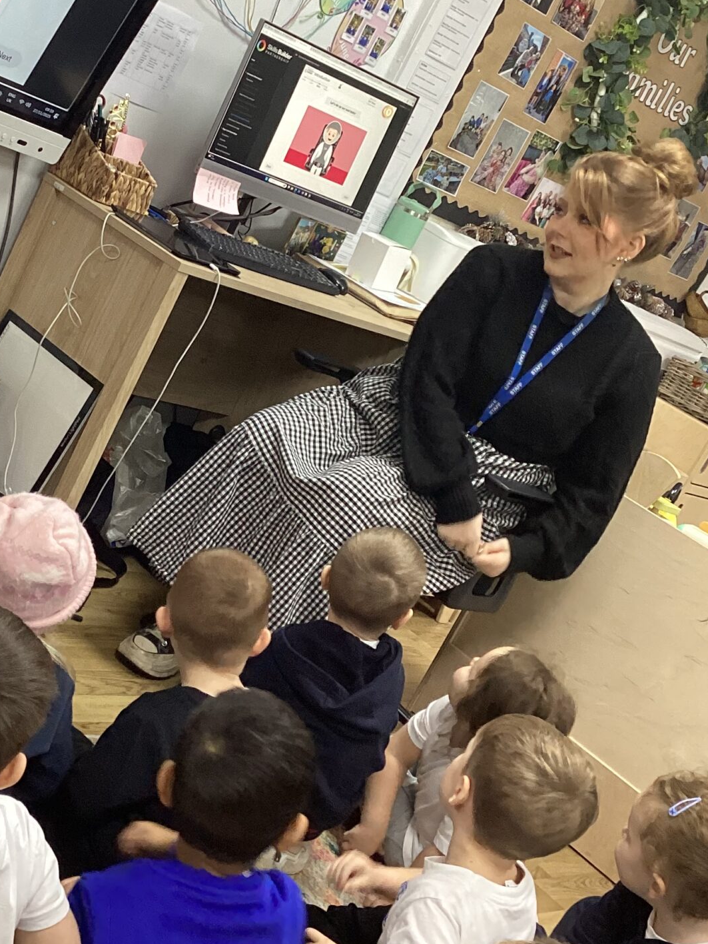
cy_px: 423
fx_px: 1527
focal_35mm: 56
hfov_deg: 25.7
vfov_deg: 34.3
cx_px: 142
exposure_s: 1/50
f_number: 2.4
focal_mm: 3.3
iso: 160
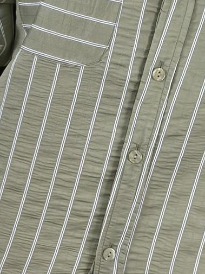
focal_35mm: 152
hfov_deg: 9.8
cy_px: 59
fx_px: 1200
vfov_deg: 12.9
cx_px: 82
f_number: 1.78
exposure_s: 1/506
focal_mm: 6.86
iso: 80
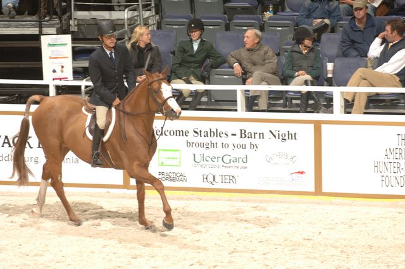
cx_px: 202
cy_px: 134
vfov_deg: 4.6
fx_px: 3371
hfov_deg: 6.9
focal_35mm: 300
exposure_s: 1/250
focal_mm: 200
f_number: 4.5
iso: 250
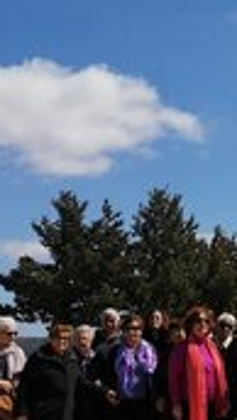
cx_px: 285
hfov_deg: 17.9
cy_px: 248
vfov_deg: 32.7
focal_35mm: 64
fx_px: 714
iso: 50
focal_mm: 3.95
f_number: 1.8
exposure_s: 1/3268
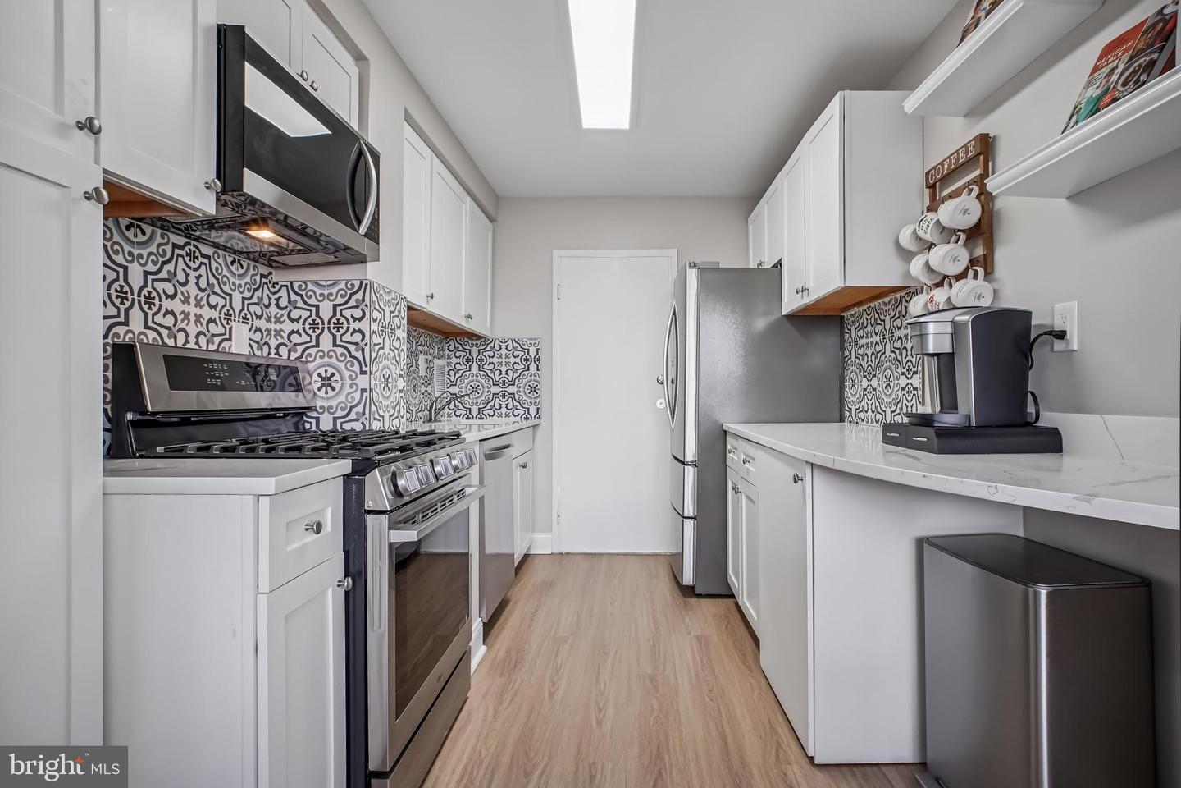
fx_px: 541
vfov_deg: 72.1
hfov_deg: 95.0
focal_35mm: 16
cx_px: 590
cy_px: 394
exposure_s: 1/25
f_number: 8
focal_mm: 11
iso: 500
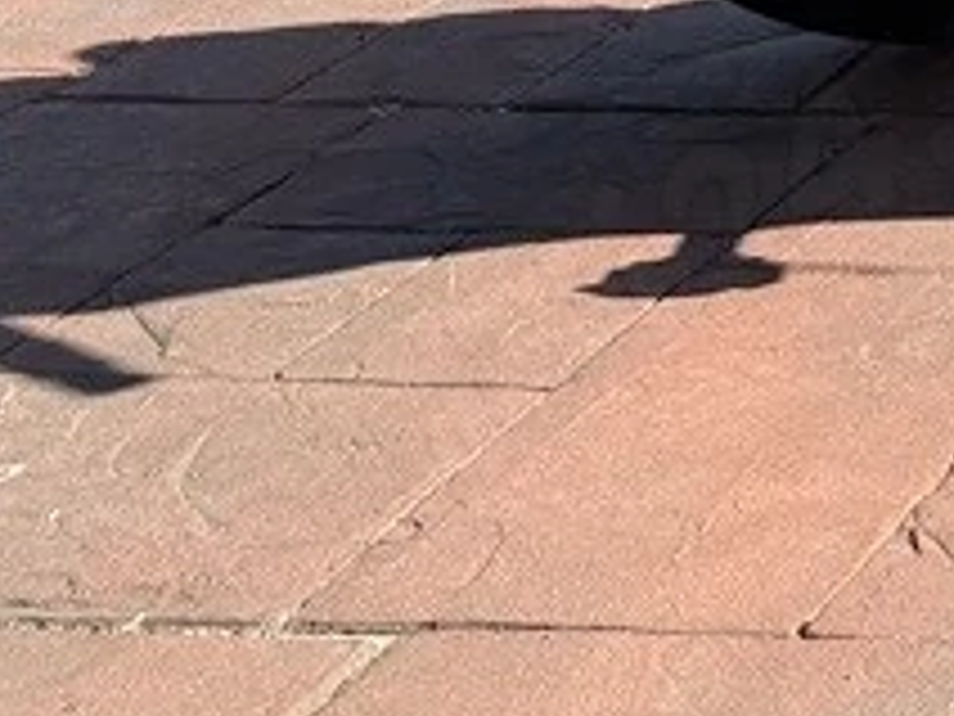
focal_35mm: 113
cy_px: -856
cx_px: 2133
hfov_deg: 13.7
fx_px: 3114
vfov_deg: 11.4
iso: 80
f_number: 1.78
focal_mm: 6.76
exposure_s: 1/4167
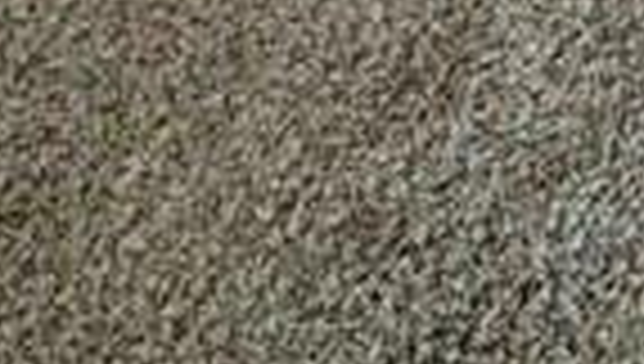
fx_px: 1864
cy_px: -1344
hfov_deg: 13.1
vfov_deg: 6.7
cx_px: 1657
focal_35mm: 109
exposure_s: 1/120
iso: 160
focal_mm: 2.22
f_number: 2.2
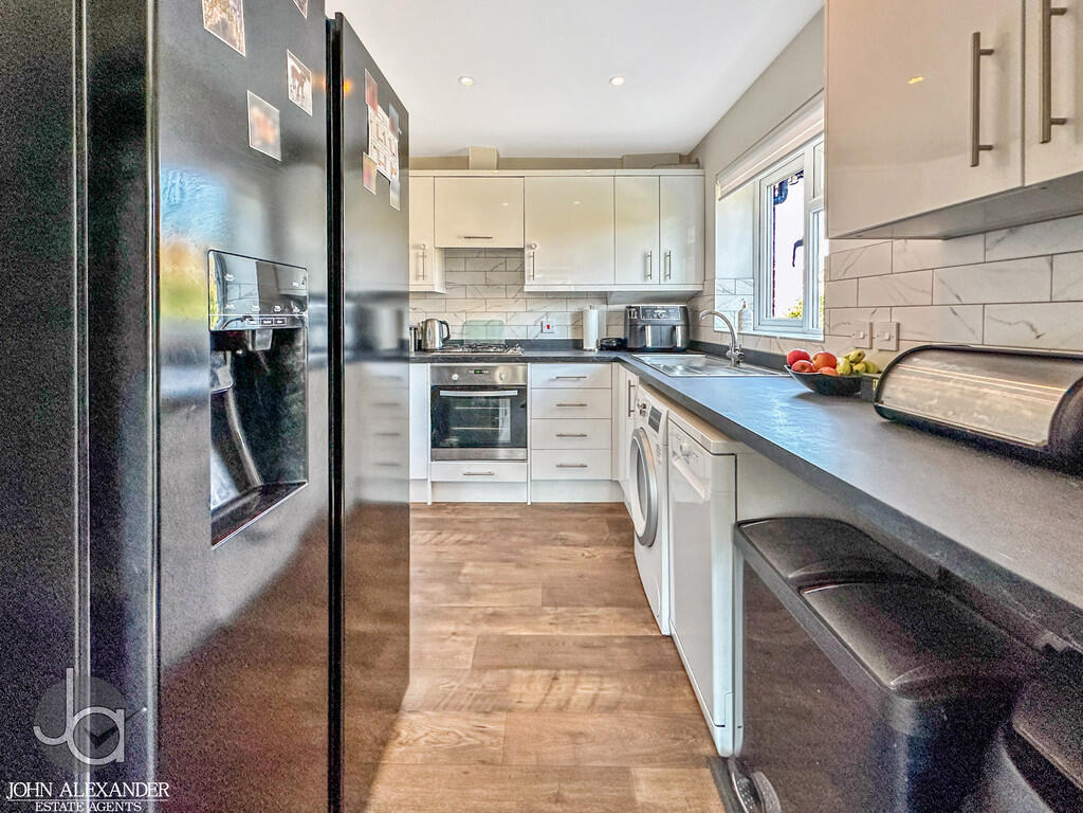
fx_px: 438
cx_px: 542
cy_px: 406
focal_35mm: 14
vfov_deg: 85.7
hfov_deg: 102.1
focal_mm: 2.22
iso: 250
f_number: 2.2
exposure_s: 1/100
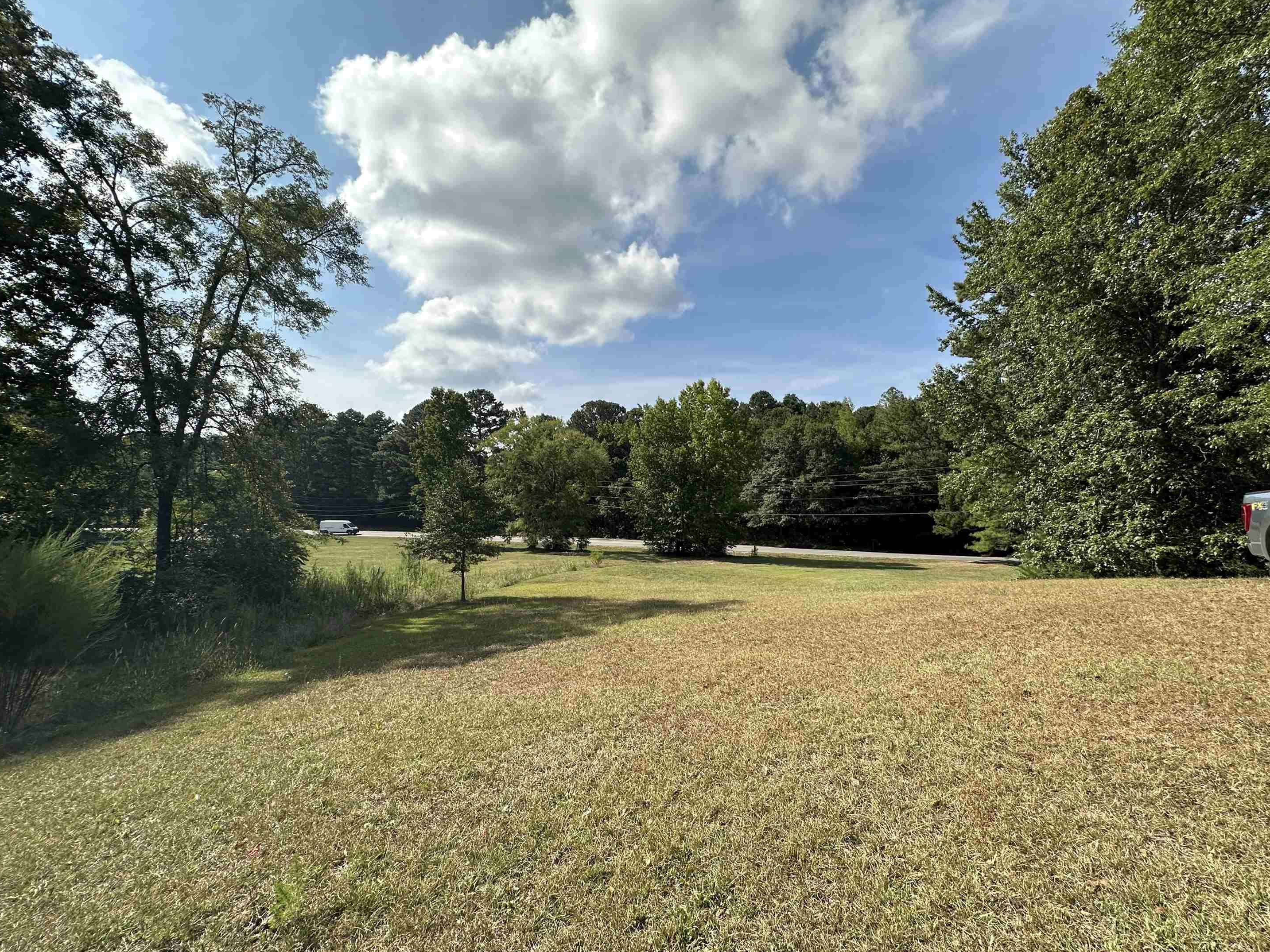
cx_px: 669
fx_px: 550
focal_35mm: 15
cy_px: 496
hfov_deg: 98.1
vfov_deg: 81.7
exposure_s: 1/2053
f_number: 2.2
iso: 40
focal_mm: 2.22
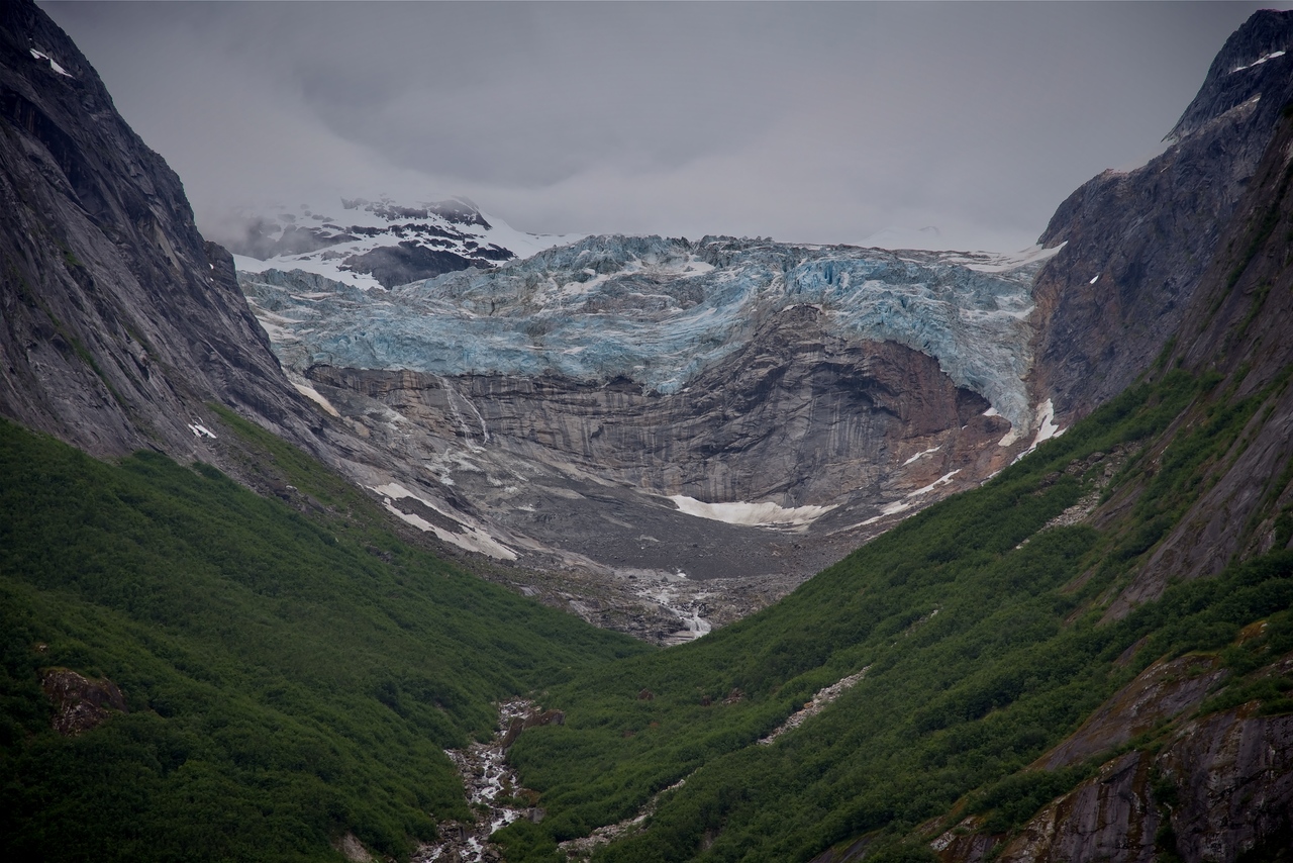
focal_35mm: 120
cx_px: 646
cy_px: 432
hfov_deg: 17.1
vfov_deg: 11.4
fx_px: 4311
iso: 100
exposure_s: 1/250
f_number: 5.6
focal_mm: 120
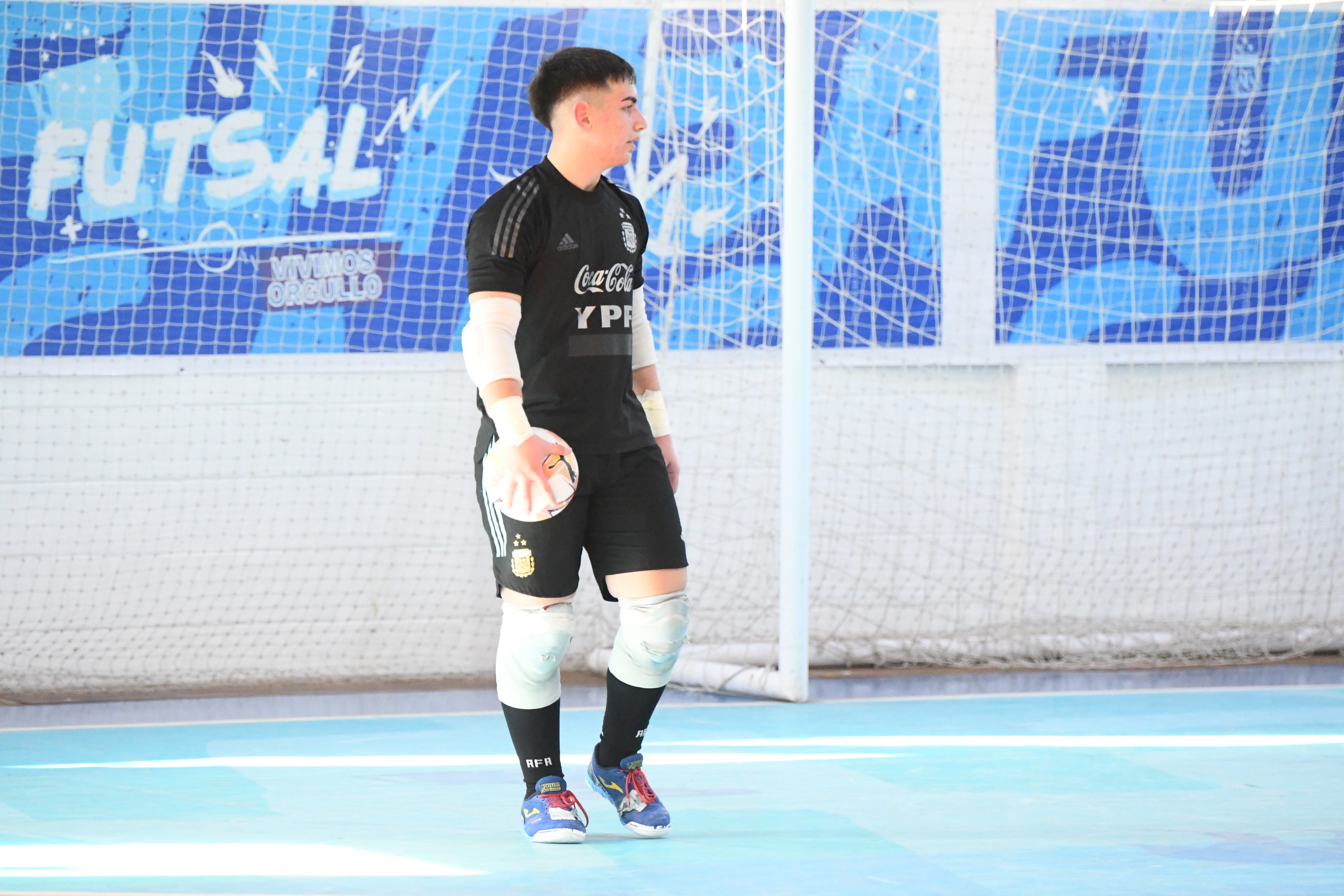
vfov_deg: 6.1
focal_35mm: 225
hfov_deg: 9.1
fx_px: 8399
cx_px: 672
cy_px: 448
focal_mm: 150
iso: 8000
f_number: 2.8
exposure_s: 1/1250
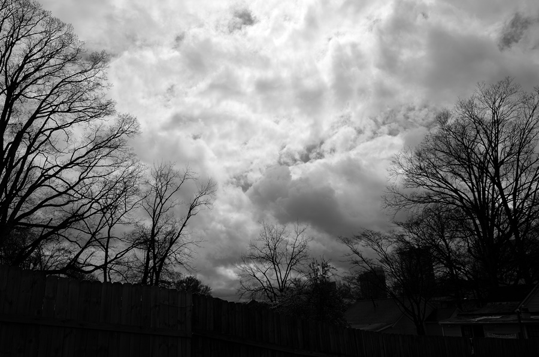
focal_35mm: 28
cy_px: 178
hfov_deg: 65.6
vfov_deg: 46.2
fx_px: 418
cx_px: 270
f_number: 16
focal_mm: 18
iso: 200
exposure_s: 1/800
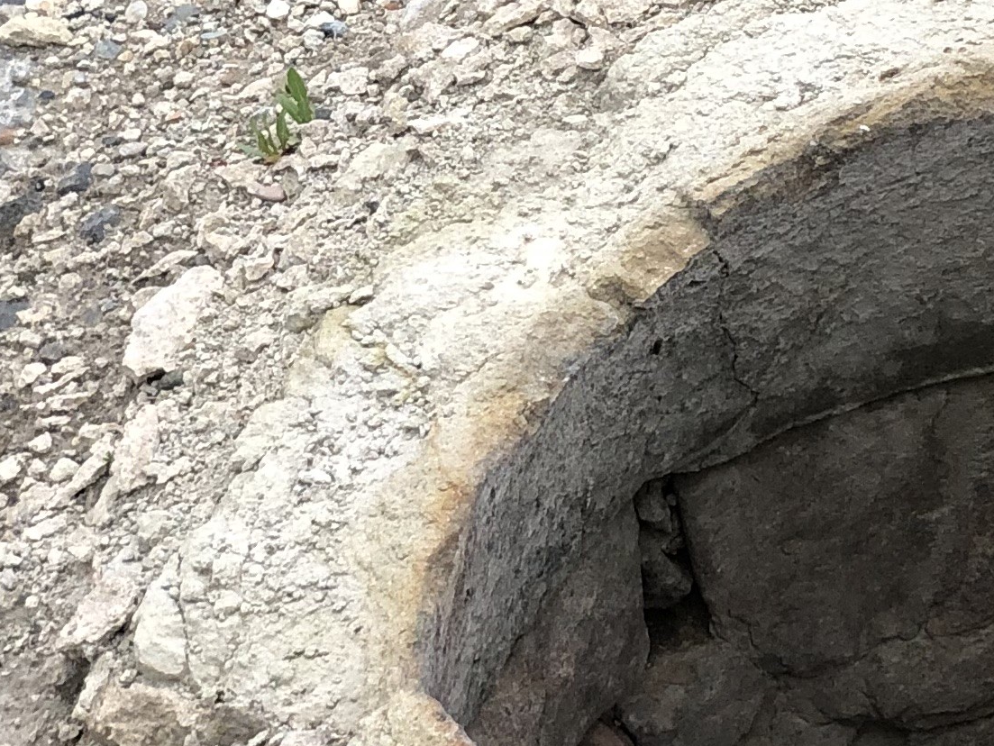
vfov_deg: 7.8
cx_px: 1480
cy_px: -94
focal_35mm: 190
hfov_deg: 10.1
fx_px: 5458
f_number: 2.4
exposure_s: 1/60
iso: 20
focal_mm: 6
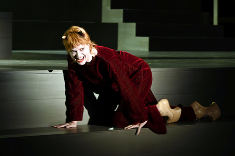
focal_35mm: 115
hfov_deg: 17.8
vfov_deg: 11.9
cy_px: 78
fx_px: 750
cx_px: 118
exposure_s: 1/60
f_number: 6.3
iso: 1600
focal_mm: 115
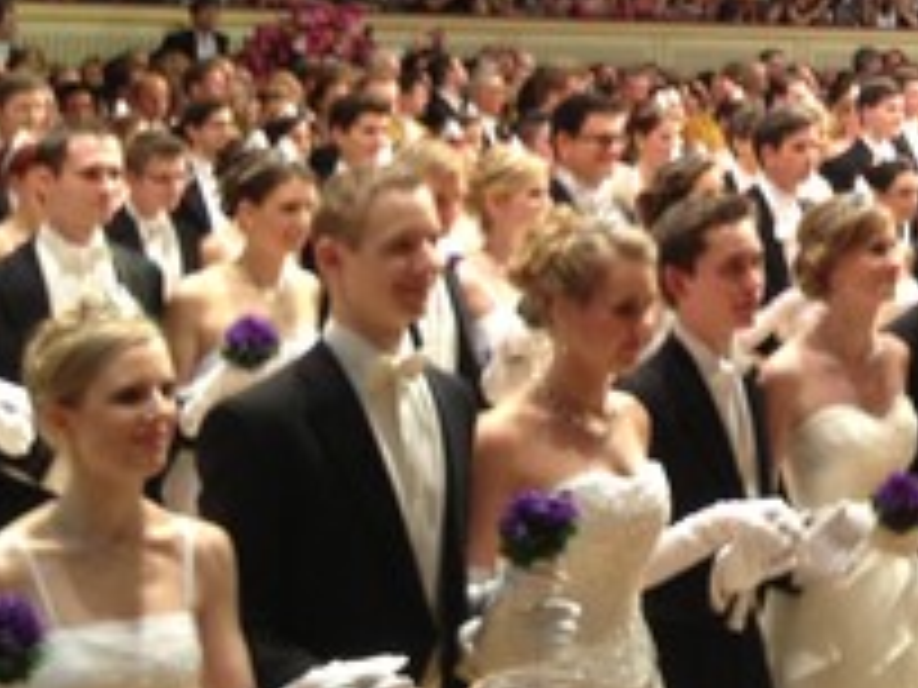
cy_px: -252
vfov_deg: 13.7
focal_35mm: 103
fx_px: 2732
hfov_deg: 17.8
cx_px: 1197
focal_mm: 4.28
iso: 100
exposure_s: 1/20
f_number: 2.4
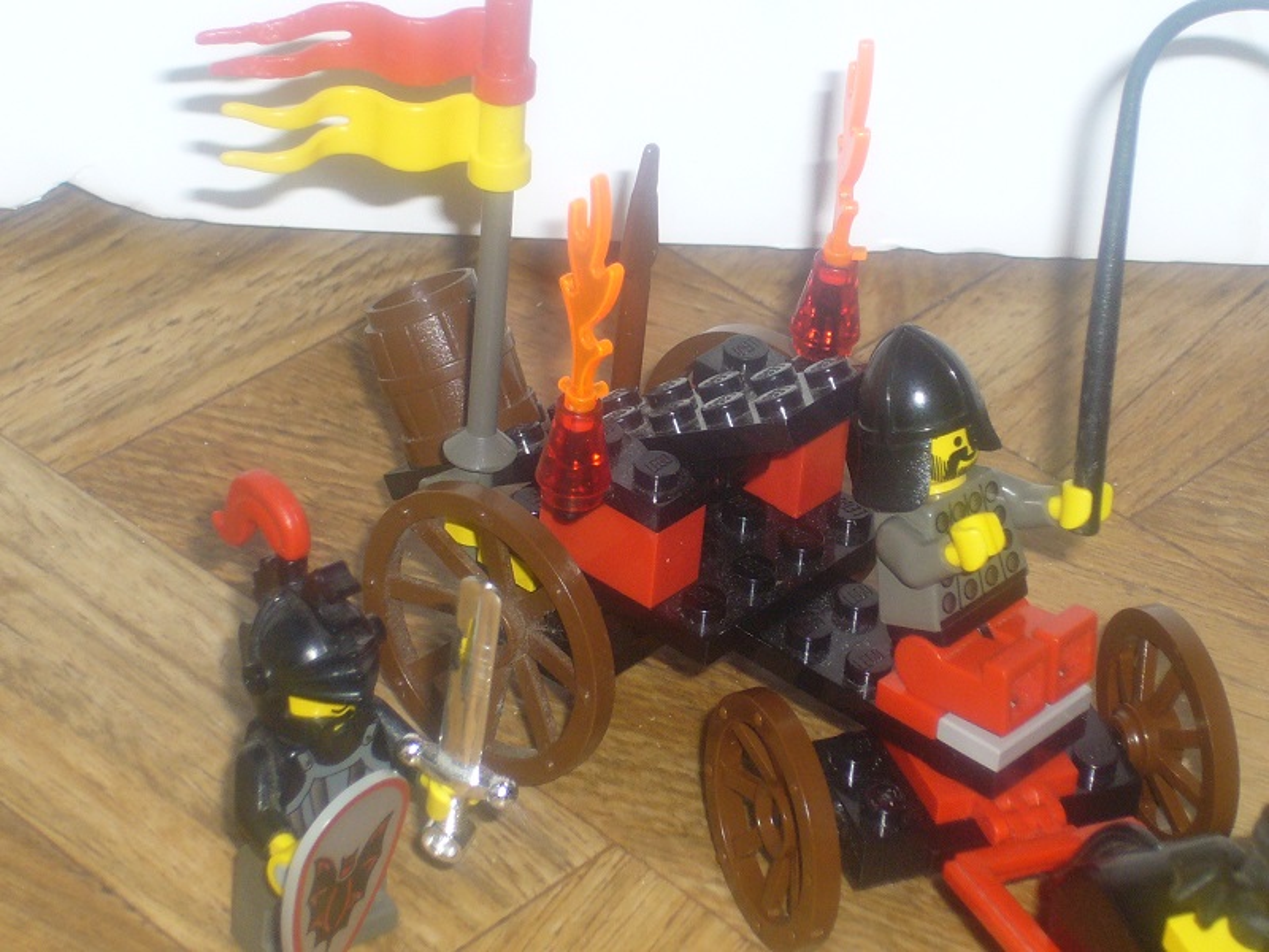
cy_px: 476
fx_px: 5169
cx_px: 634
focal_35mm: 141
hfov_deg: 14.0
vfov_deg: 10.5
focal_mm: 17
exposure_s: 1/30
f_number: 4.9
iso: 100
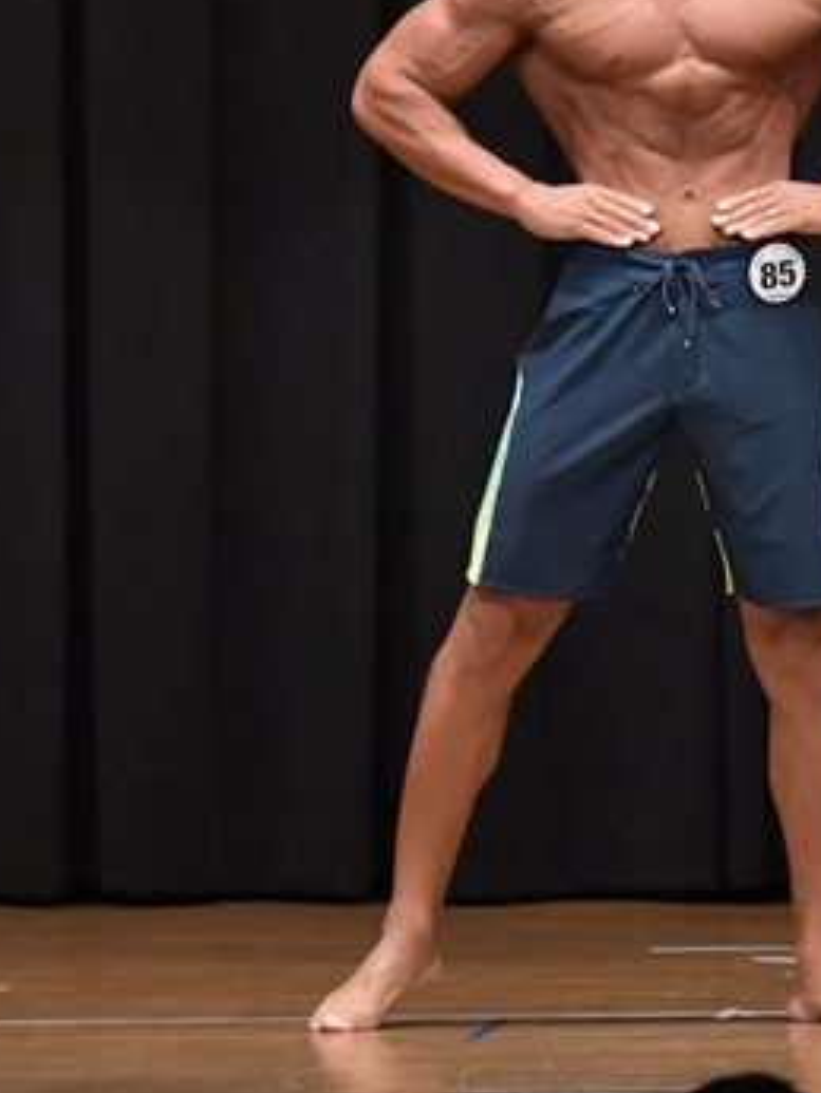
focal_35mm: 468
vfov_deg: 4.2
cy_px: 339
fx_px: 14790
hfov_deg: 3.2
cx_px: 569
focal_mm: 145
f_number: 5.6
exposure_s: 1/400
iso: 6400
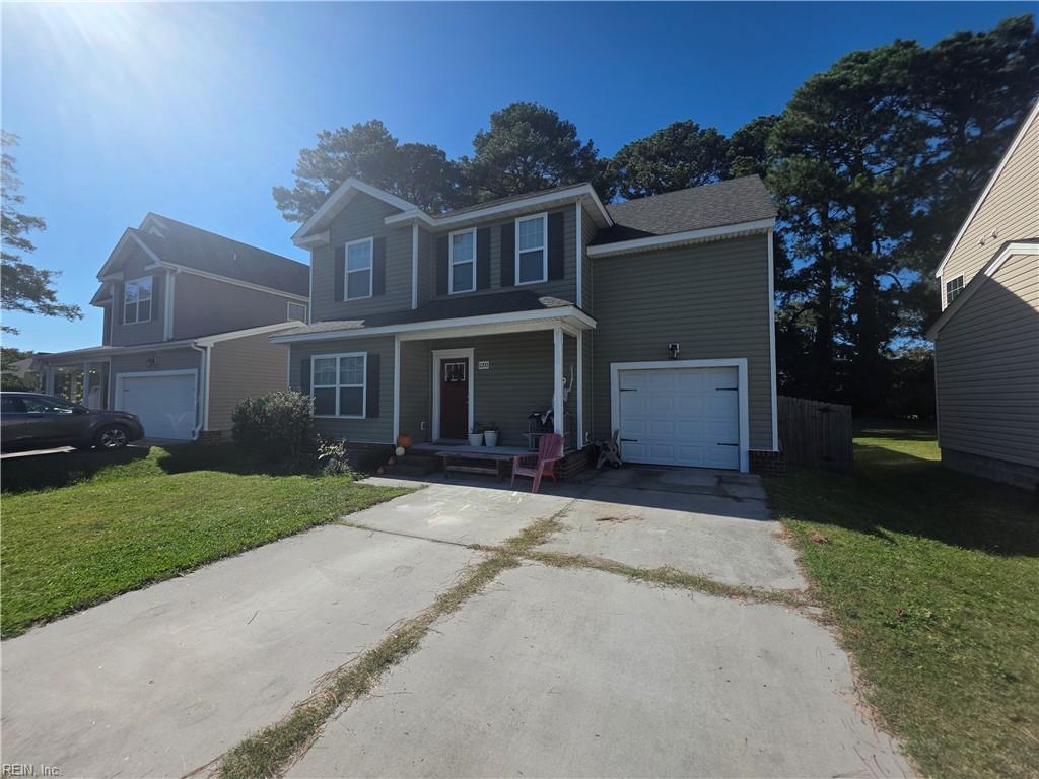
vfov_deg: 89.9
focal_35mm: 13
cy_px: 390
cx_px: 520
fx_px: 390
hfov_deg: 106.2
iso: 40
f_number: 1.9
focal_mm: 2.2
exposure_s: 1/2686
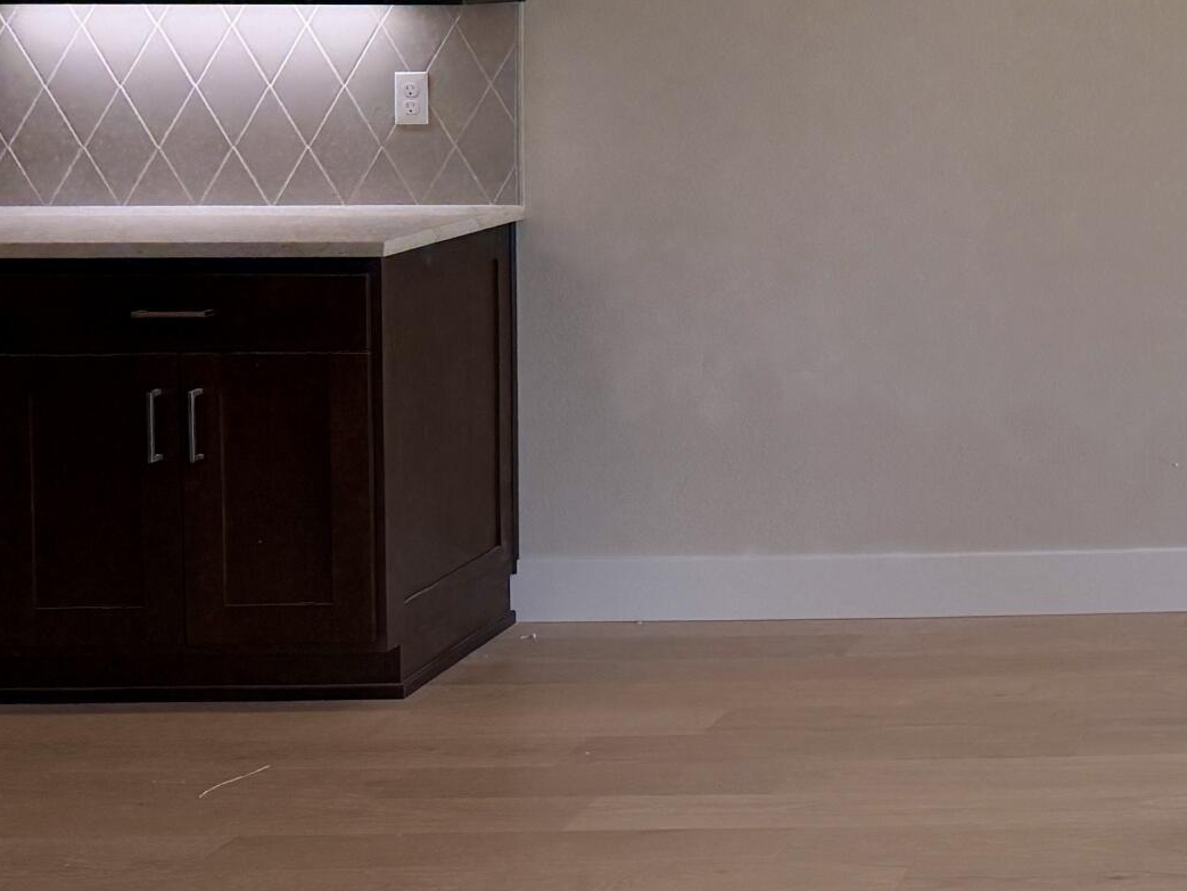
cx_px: 1638
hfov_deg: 23.9
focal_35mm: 69
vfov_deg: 20.6
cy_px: 3
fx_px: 2367
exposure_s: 1/805
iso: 100
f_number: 1.78
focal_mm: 6.76
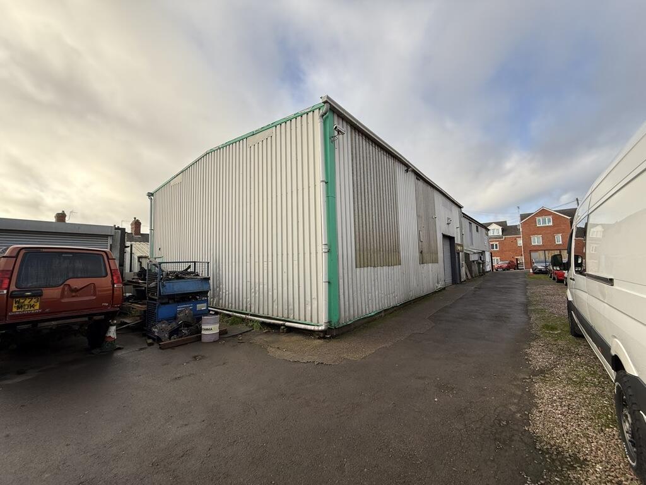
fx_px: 261
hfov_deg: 102.1
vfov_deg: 85.7
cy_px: 242
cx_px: 323
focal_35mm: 14
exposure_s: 1/651
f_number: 2.2
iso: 50
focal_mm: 2.22
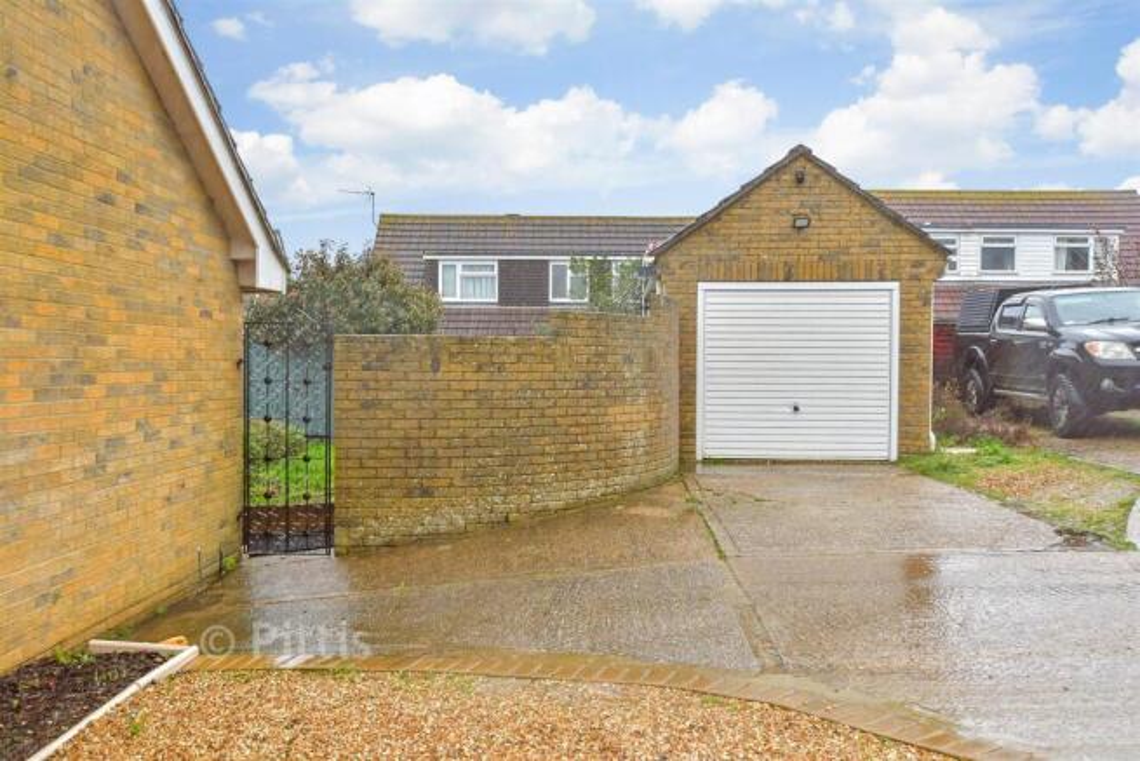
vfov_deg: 43.6
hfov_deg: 61.9
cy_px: 380
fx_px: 950
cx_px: 570
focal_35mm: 30
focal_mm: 20
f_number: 6.3
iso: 640
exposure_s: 1/80
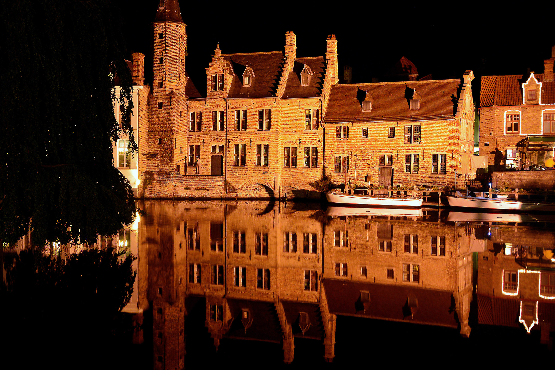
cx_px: 260
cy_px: 172
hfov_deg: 47.4
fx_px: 632
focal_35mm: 41
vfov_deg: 32.6
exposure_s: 1/1.6
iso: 1000
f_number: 4
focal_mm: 38
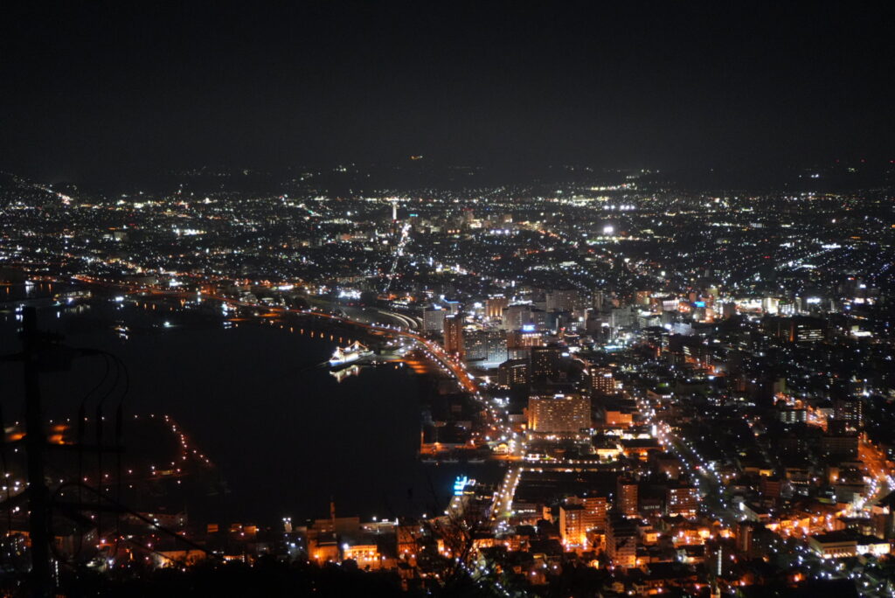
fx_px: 1306
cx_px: 448
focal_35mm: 52
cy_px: 299
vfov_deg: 25.8
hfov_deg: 37.8
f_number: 1.8
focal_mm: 35
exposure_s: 1/100
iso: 5000
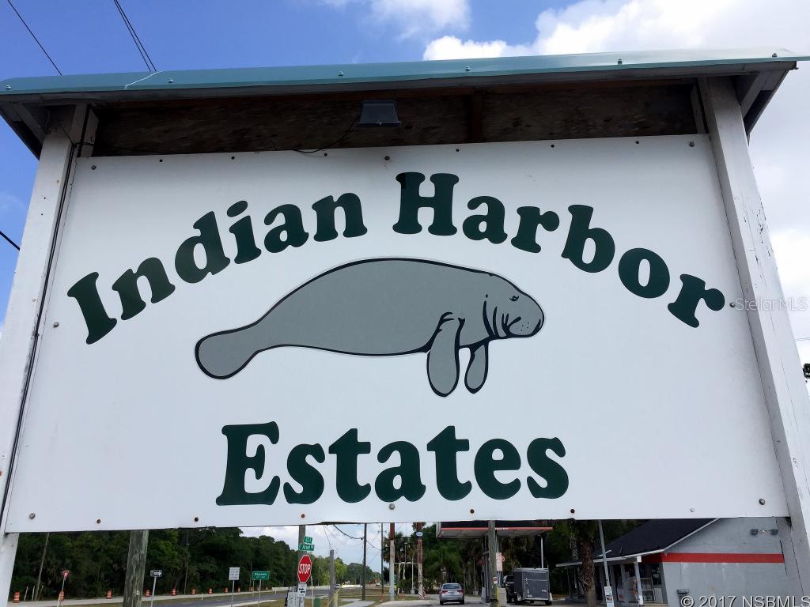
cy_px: 304
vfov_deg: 48.2
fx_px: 679
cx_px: 405
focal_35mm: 29
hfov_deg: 61.7
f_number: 2.2
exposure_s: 1/1721
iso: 32
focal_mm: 4.15
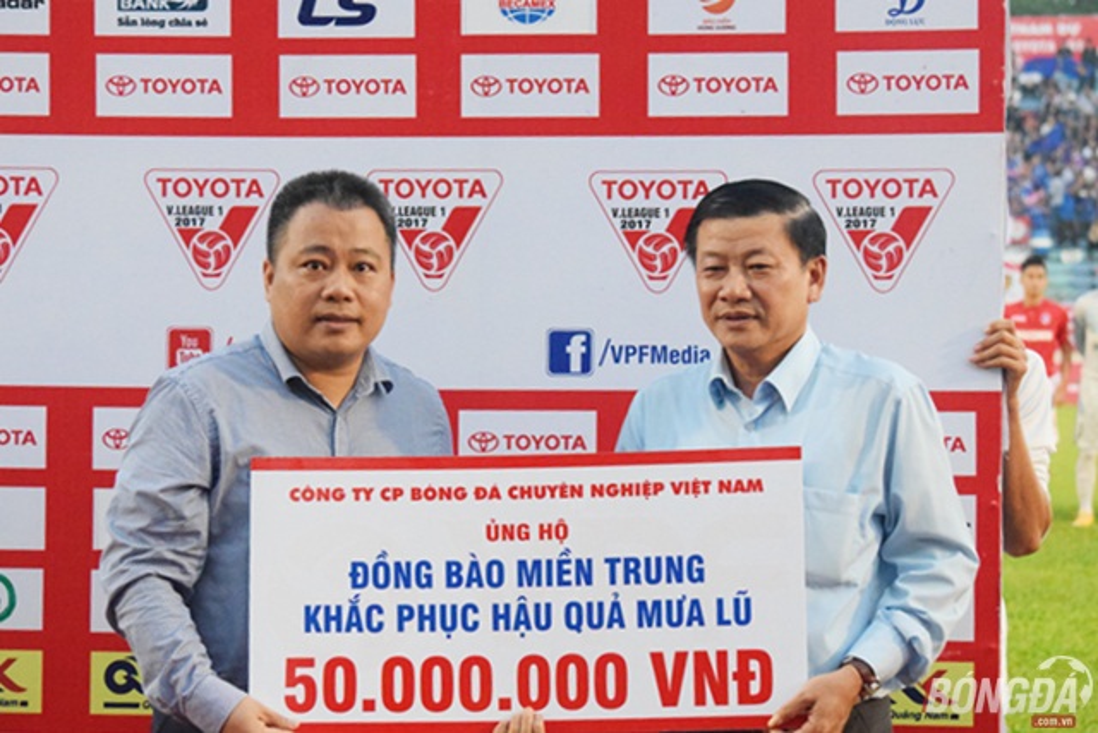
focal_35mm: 105
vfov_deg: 13.0
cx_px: 549
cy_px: 366
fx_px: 3203
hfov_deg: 19.5
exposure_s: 1/1600
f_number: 5.6
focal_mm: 70
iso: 6400
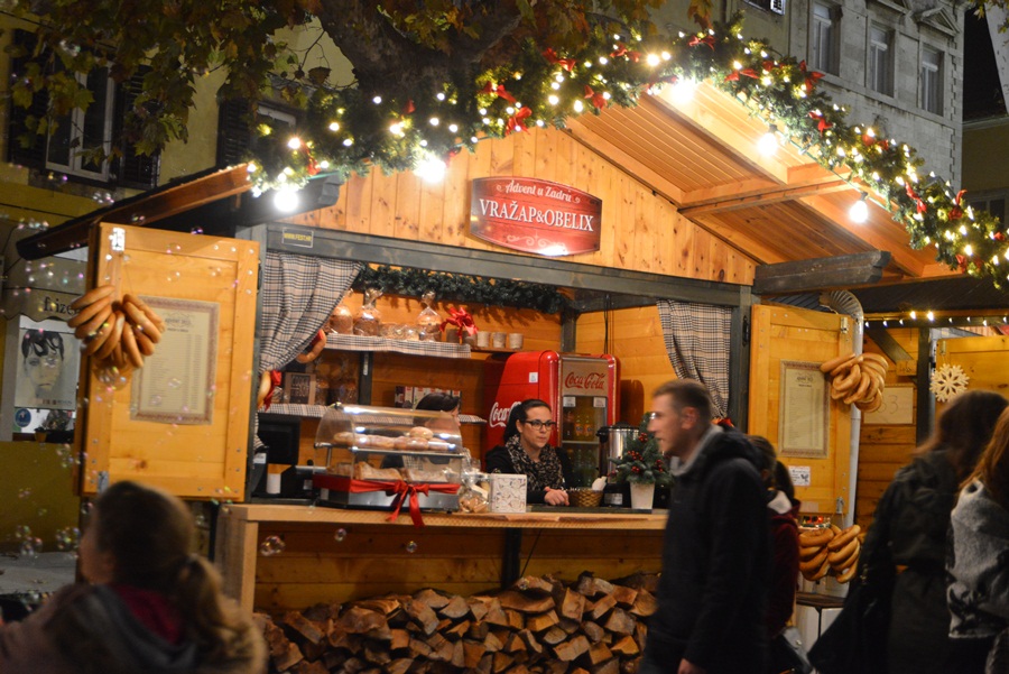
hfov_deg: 39.6
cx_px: 504
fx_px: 1402
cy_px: 337
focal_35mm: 50
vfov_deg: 27.0
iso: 3200
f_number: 4.8
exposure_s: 1/40
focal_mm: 50
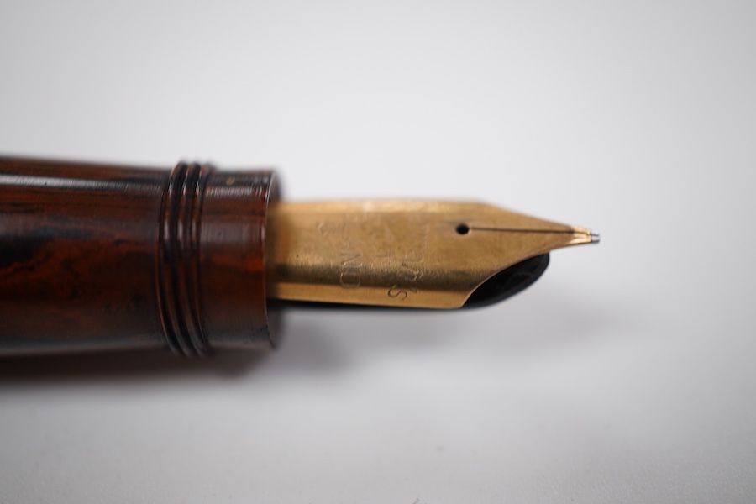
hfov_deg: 43.6
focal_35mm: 45
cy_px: 252
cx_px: 378
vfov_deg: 29.9
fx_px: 945
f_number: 5
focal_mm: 30
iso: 500
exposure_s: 1/125
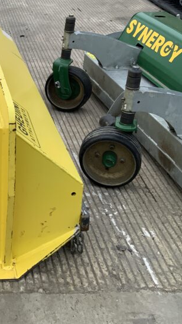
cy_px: 98
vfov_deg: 35.0
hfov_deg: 19.0
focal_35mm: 59
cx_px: -50
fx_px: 506
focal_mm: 3
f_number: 1.8
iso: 16
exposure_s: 1/792
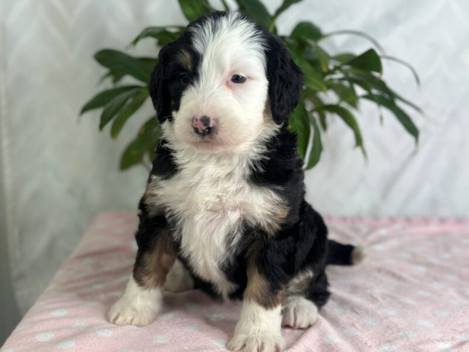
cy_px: 176
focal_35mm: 48
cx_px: 234
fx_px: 650
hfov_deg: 39.7
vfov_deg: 30.3
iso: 80
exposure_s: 1/264
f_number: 1.78
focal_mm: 6.86
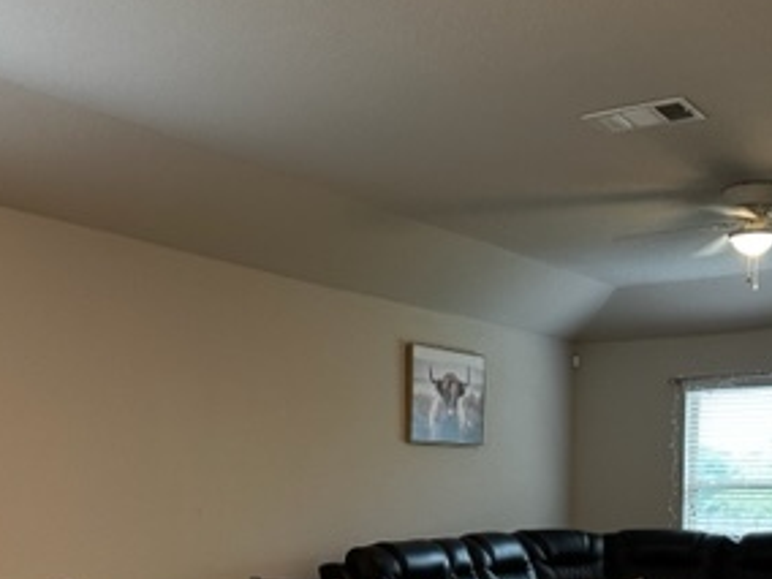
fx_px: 1204
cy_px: 574
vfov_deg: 25.7
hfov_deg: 35.5
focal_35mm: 54
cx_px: 372
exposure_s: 1/60
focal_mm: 6.86
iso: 250
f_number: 1.78
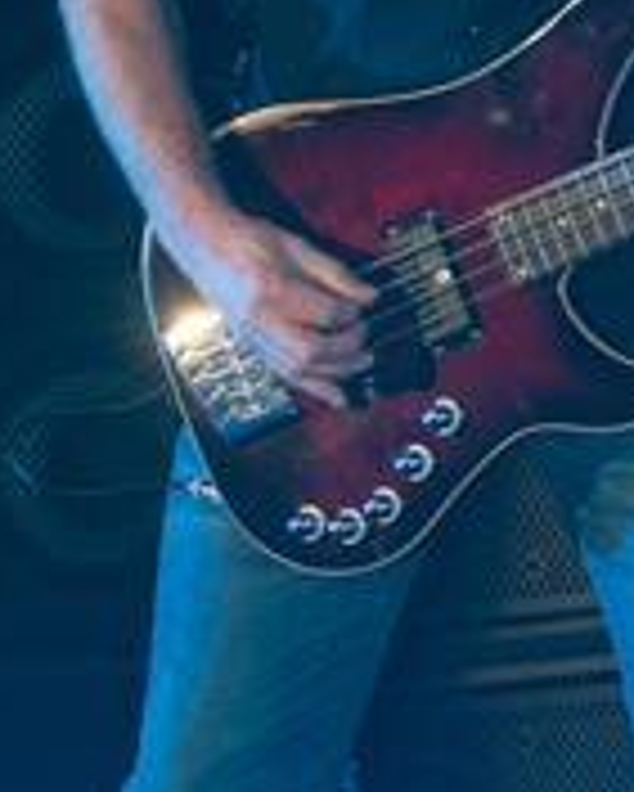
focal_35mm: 307
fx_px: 7194
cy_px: 135
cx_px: 807
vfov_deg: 6.3
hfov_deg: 5.0
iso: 640
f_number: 5.6
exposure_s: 1/250
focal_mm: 80
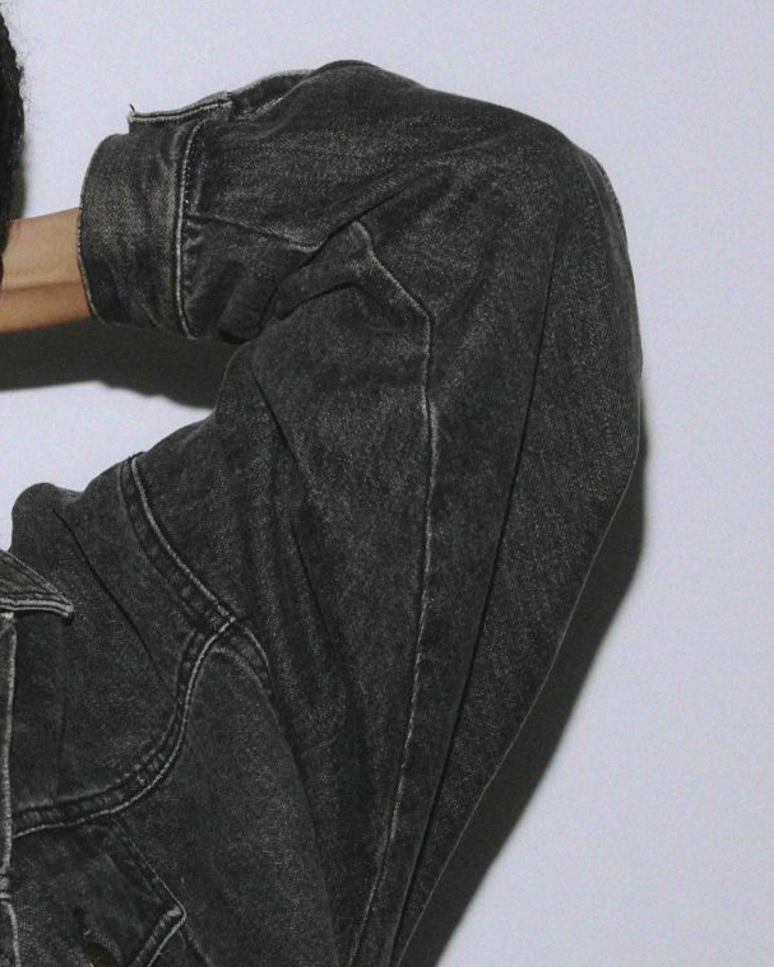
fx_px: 4897
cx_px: -263
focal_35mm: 171
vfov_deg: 11.1
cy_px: 1032
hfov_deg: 8.9
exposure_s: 1/200
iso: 400
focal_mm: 54
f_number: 8
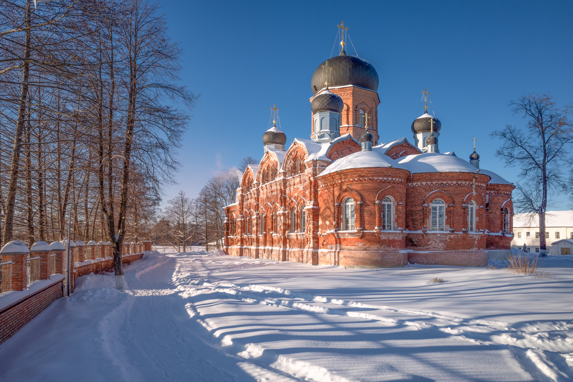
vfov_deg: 59.5
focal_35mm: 21
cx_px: 286
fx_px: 334
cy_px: 191
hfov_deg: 81.2
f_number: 10
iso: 200
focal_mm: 13.8
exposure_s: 1/250
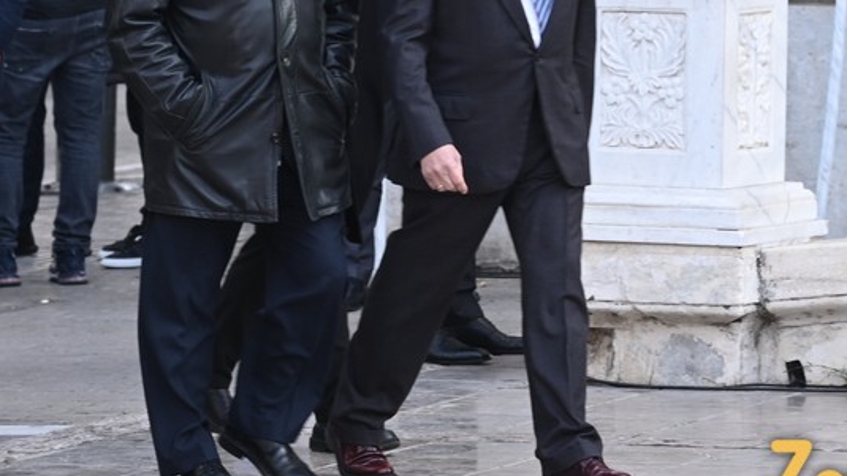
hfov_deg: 11.9
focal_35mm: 181
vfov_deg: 6.7
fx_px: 4065
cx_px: 556
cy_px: 140
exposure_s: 1/250
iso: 640
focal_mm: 120
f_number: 6.3
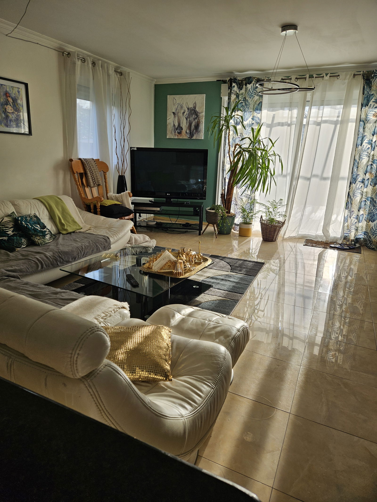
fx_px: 334
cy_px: 251
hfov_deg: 58.9
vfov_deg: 73.9
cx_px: 188
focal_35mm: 23
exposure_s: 1/282
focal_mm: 5.4
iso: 25
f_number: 1.8
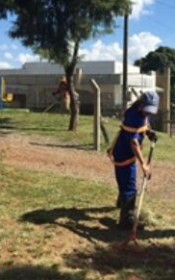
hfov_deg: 23.5
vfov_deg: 36.9
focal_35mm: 55
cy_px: 132
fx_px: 419
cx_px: 114
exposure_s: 1/2083
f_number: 2.2
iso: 32
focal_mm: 4.15
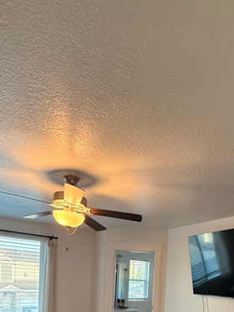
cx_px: 148
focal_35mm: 29
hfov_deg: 47.7
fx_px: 262
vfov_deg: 52.0
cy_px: 297
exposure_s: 1/120
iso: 640
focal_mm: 2.22
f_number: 2.2
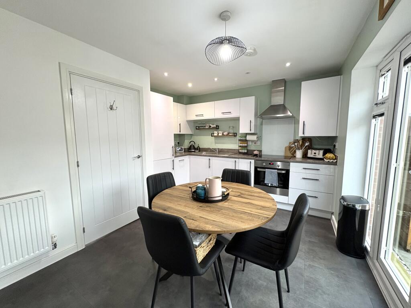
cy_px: 154
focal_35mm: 14
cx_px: 206
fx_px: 166
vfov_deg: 85.7
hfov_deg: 102.1
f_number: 2.2
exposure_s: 1/50
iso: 125
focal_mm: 2.22
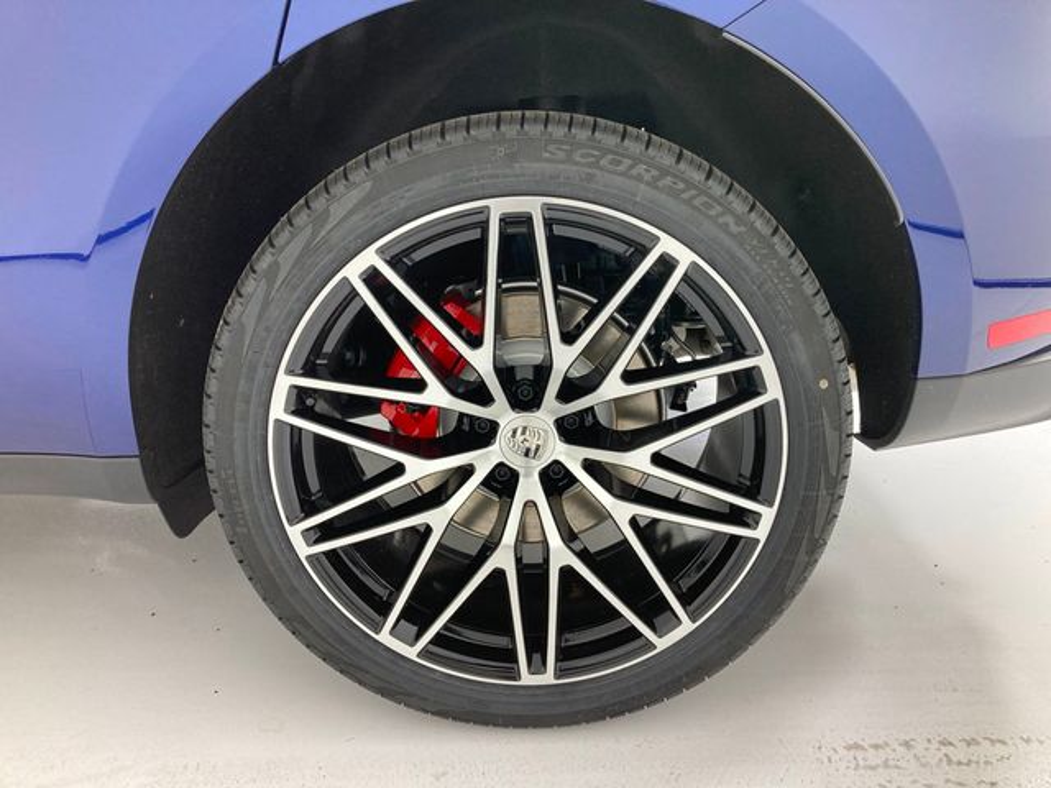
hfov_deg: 63.4
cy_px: 394
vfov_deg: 49.7
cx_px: 526
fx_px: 850
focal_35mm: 28
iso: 64
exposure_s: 1/120
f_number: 1.8
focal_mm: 3.99
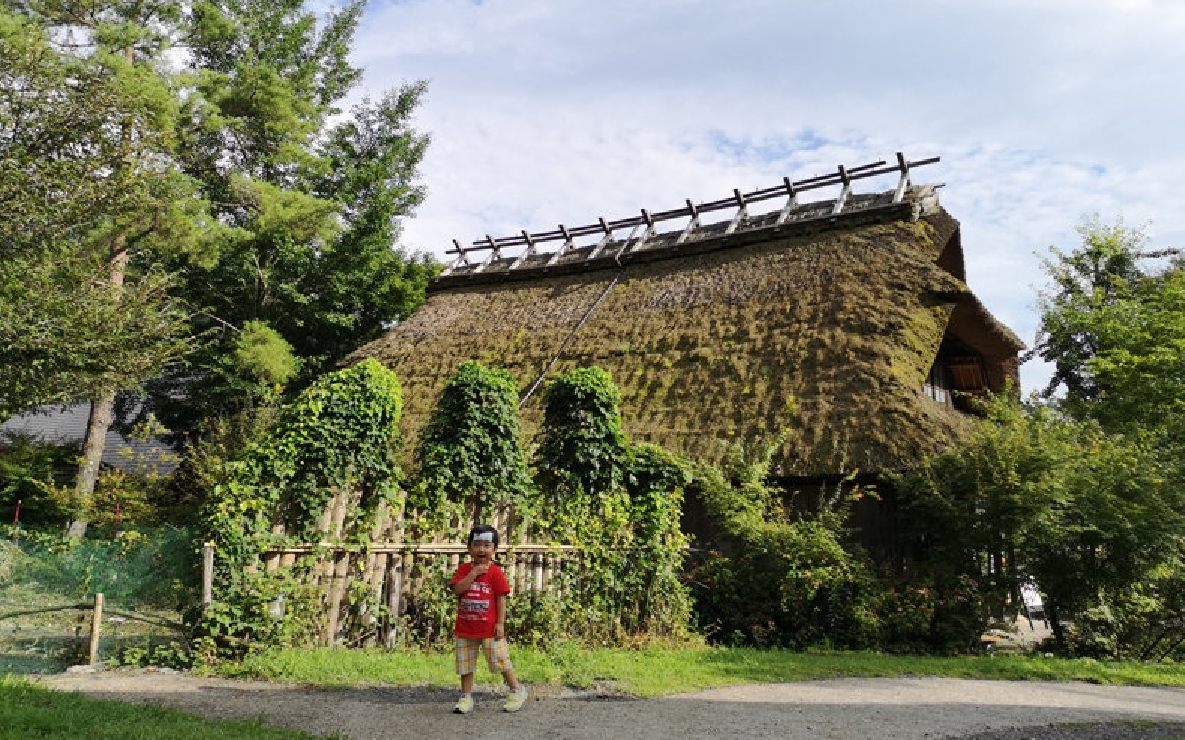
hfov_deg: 64.7
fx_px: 936
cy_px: 359
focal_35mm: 29
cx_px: 586
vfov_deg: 43.1
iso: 50
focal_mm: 3.95
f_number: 1.8
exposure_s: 1/1661
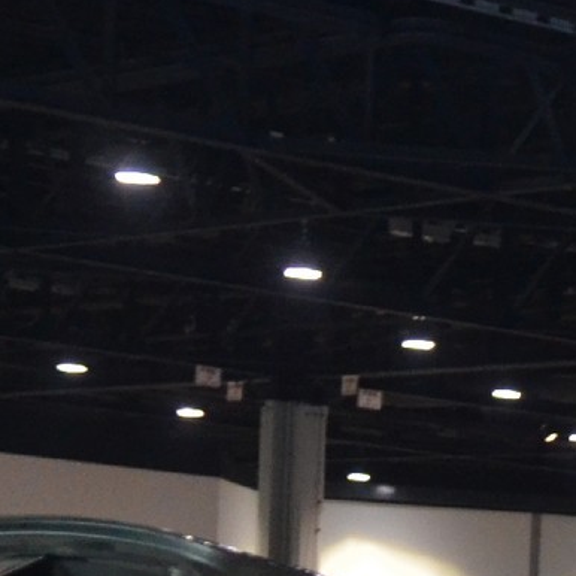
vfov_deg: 8.8
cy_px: 1112
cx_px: 1161
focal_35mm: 190
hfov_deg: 8.7
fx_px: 3572
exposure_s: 1/50
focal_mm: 23
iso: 1600
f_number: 2.8
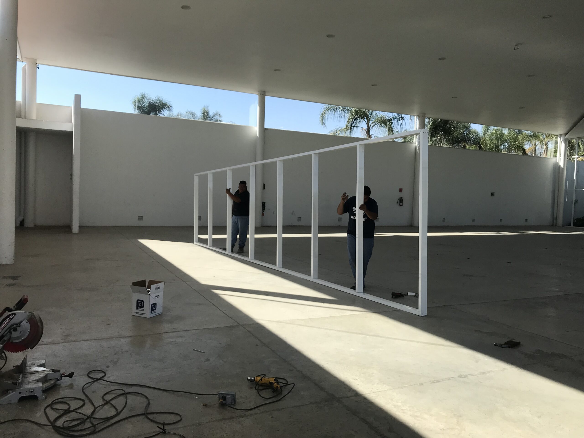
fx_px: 472
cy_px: 219
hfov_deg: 63.4
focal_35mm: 28
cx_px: 292
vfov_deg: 49.7
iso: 20
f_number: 1.8
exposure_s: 1/1330
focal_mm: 3.99
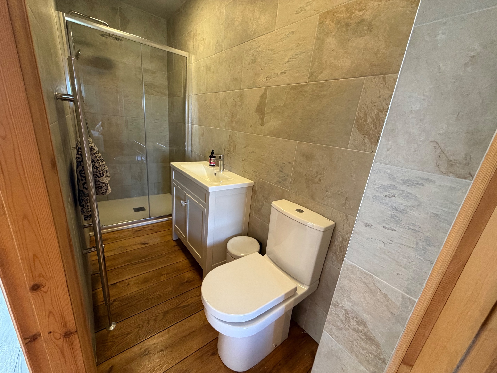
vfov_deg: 85.7
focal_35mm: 14
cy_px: 186
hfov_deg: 102.1
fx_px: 201
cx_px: 248
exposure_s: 1/50
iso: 320
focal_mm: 2.22
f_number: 2.2
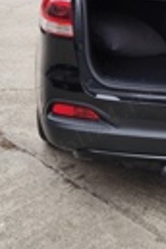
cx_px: 158
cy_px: 17
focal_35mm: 74
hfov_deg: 18.0
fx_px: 512
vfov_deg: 26.3
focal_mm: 6.19
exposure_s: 1/124
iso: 50
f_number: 1.65
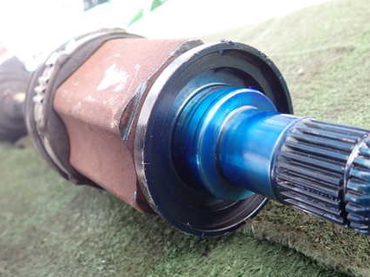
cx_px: 227
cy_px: 141
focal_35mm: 35
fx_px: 374
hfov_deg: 52.2
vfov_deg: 40.6
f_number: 2
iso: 200
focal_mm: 4.5
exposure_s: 1/60
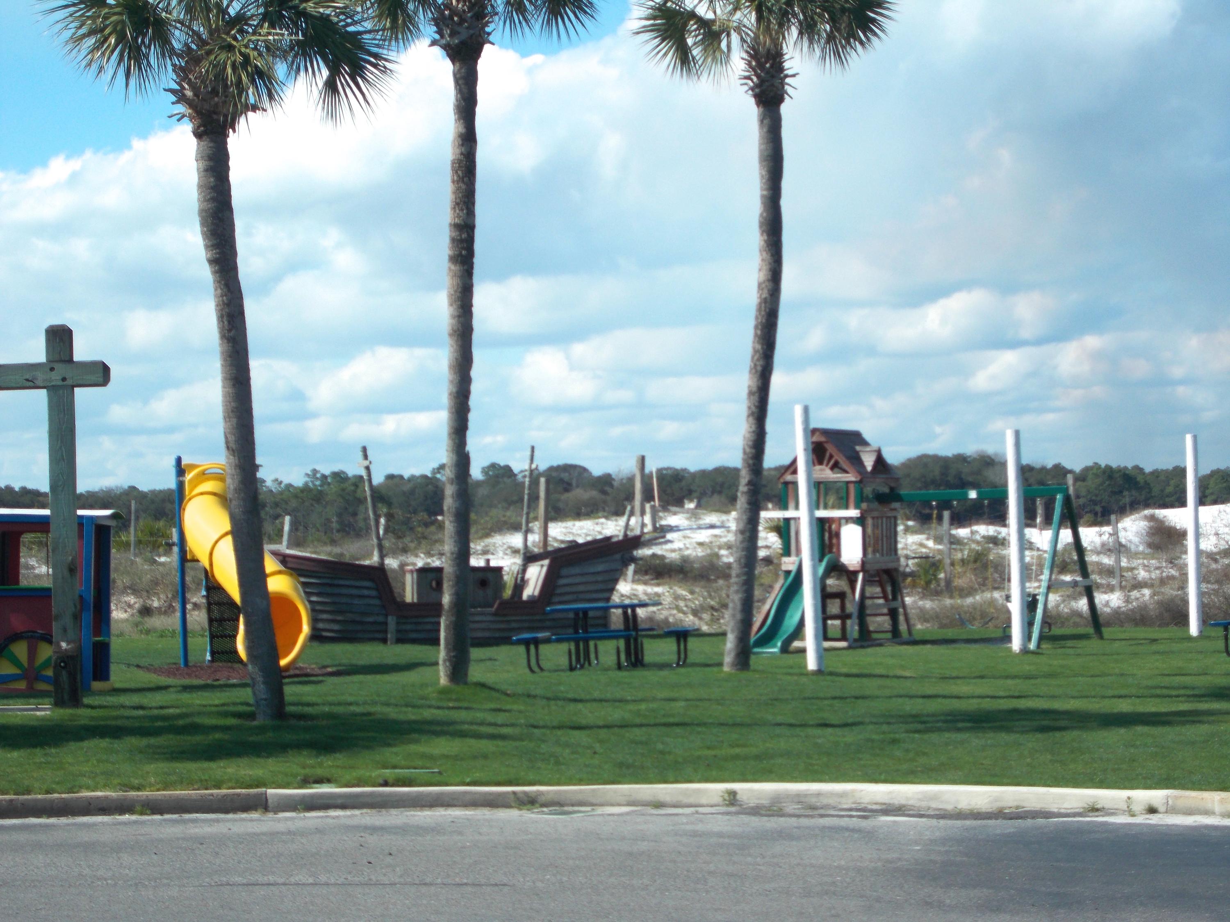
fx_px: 2700
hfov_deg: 25.7
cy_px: 461
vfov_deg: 19.4
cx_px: 615
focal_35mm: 76
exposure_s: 1/400
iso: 80
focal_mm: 13.5
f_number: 5.8
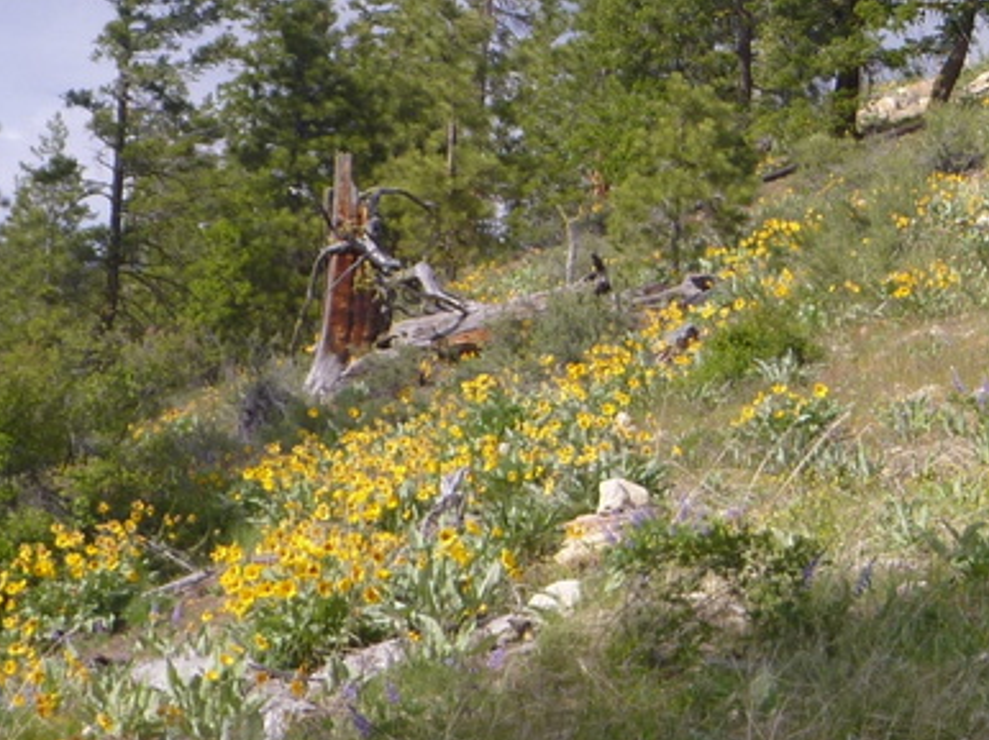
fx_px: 3198
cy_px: -44
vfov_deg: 13.0
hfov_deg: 16.9
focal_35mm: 112
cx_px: 1168
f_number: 3.9
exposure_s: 1/400
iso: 80
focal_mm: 6.4
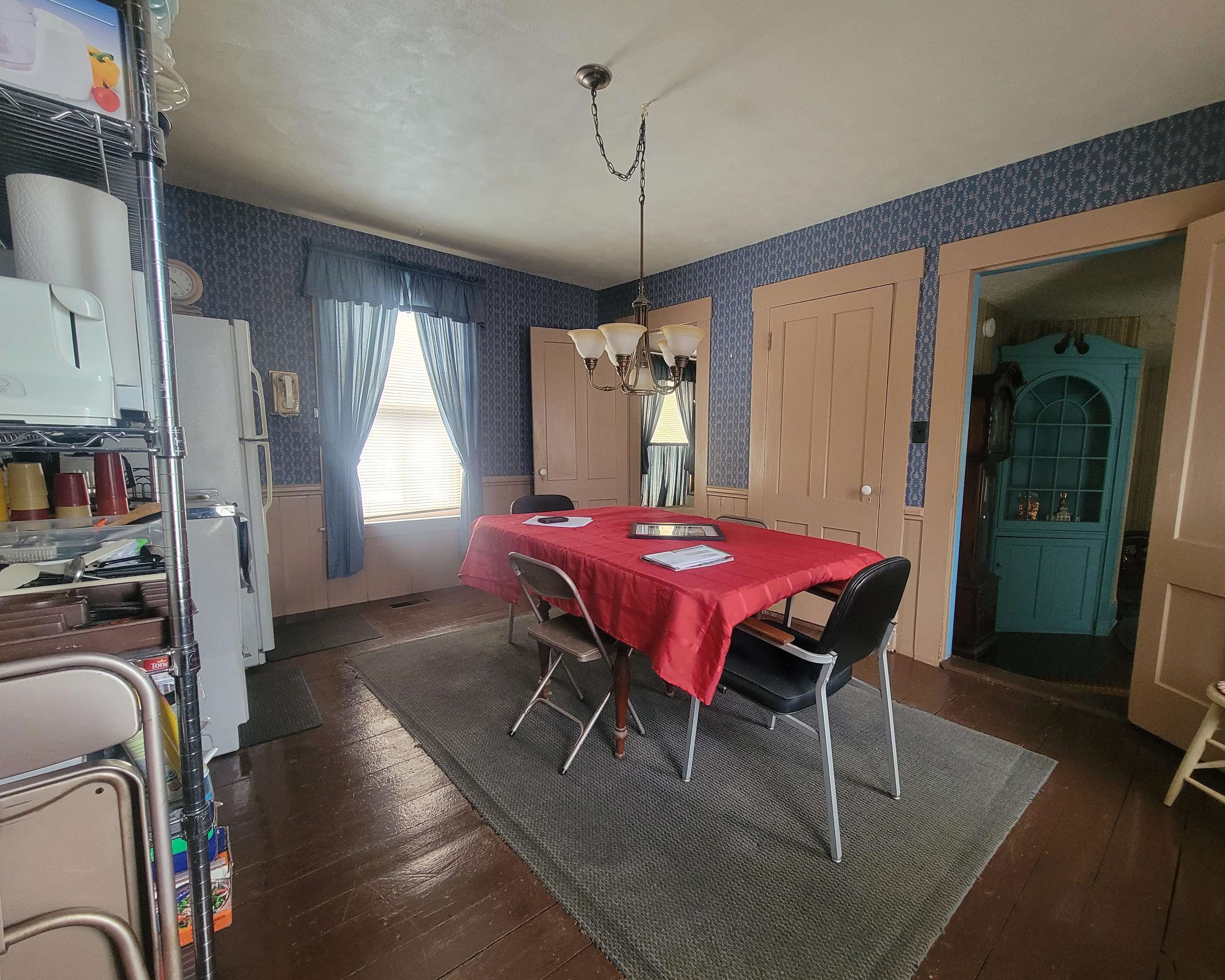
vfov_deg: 88.0
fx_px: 508
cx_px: 658
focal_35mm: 14
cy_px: 499
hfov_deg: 100.5
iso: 500
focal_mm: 2.2
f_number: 2.2
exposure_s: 1/30
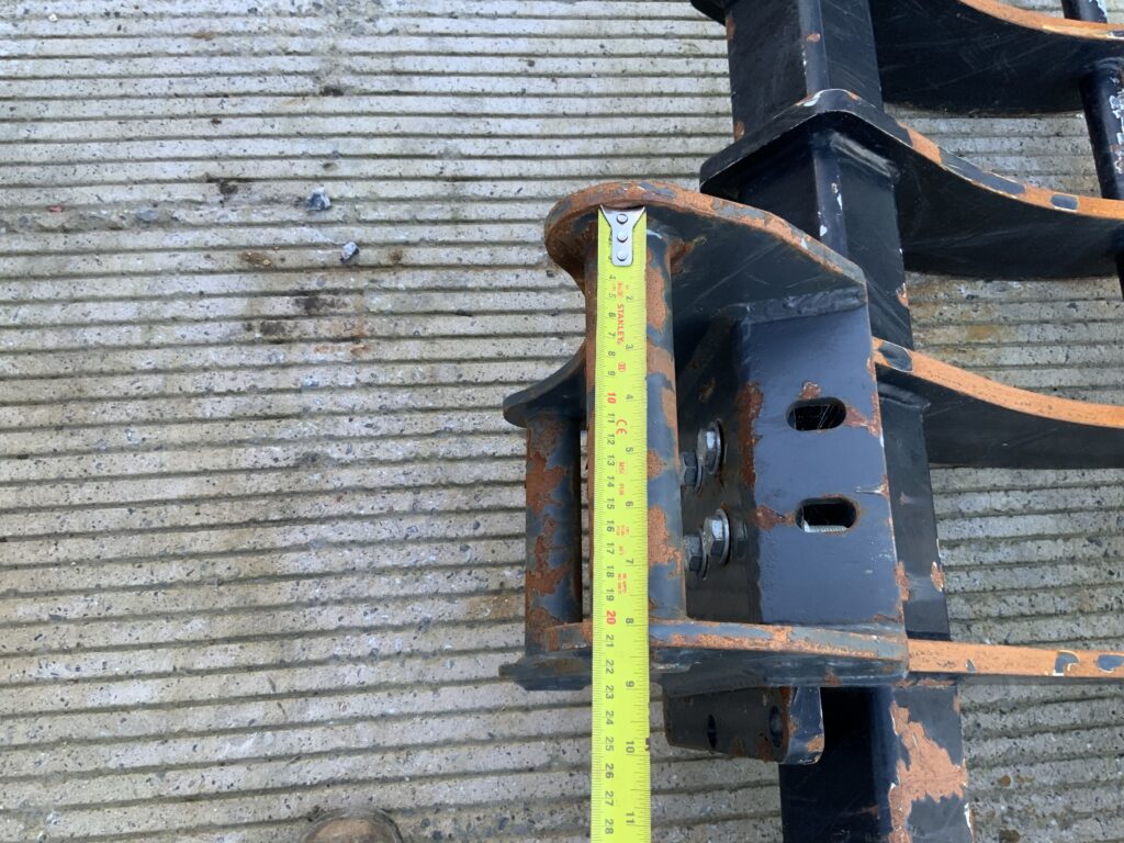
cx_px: 562
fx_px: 942
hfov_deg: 61.7
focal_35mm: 29
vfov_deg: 48.2
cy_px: 422
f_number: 1.8
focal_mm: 3
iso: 64
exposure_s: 1/119
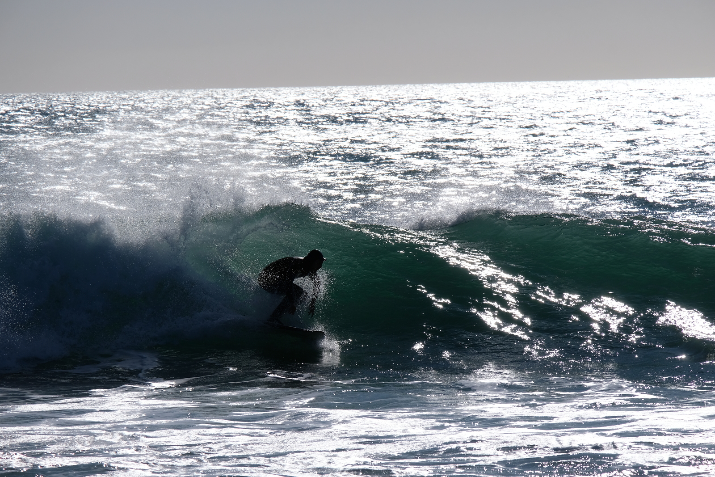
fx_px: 6852
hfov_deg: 6.0
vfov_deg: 4.0
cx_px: 358
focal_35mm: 345
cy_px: 238
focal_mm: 230
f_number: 11
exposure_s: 1/1000
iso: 200
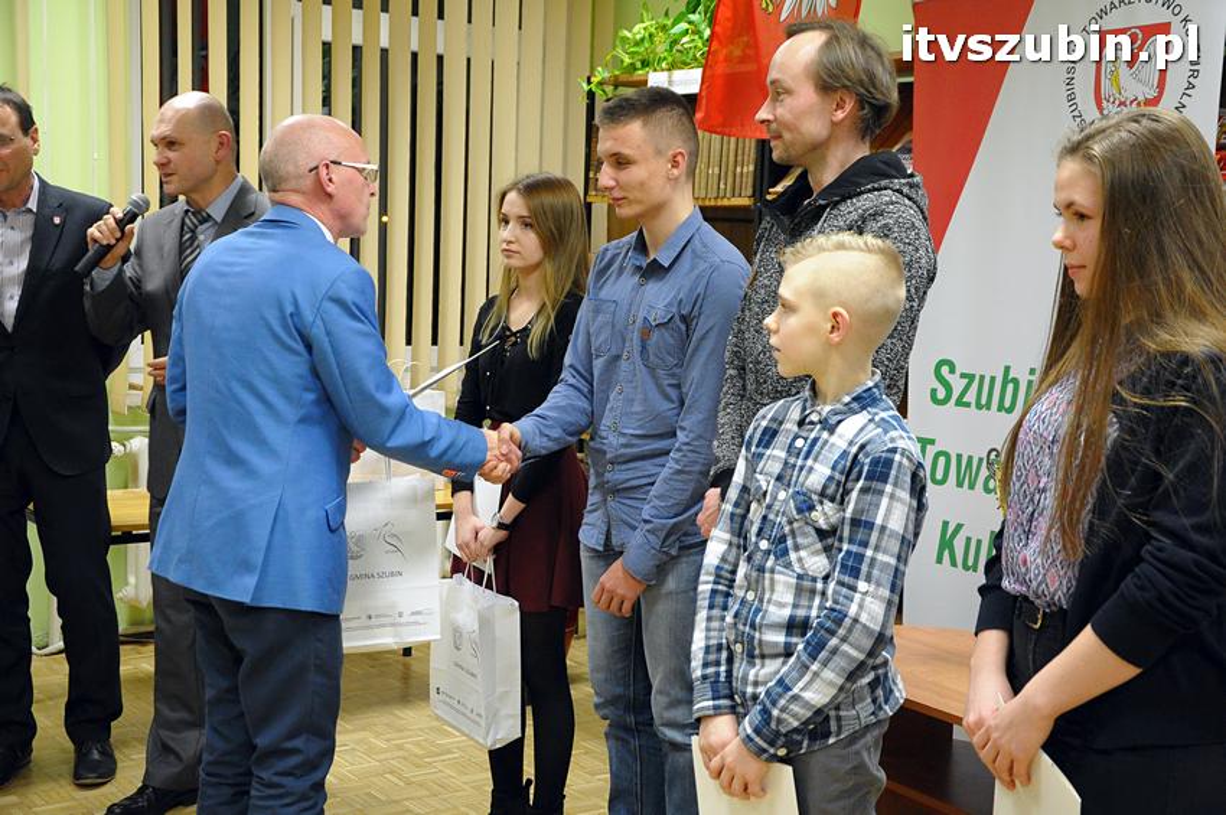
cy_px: 408
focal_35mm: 52
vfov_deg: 25.7
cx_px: 613
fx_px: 1786
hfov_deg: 37.9
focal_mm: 35
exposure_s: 1/60
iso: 2000
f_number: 4.5
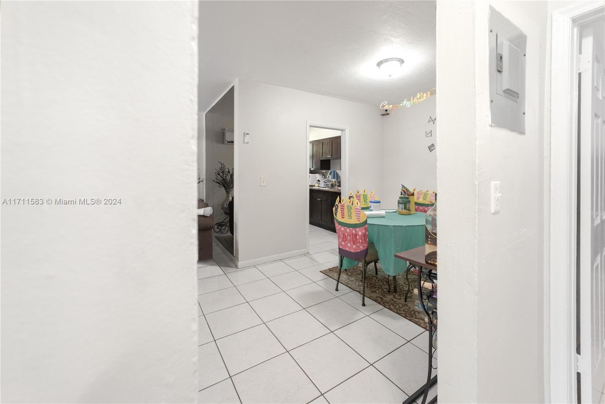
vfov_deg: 81.3
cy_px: 202
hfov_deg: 104.2
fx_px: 235
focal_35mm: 14
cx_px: 302
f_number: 4
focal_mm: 14
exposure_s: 1/125
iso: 2500
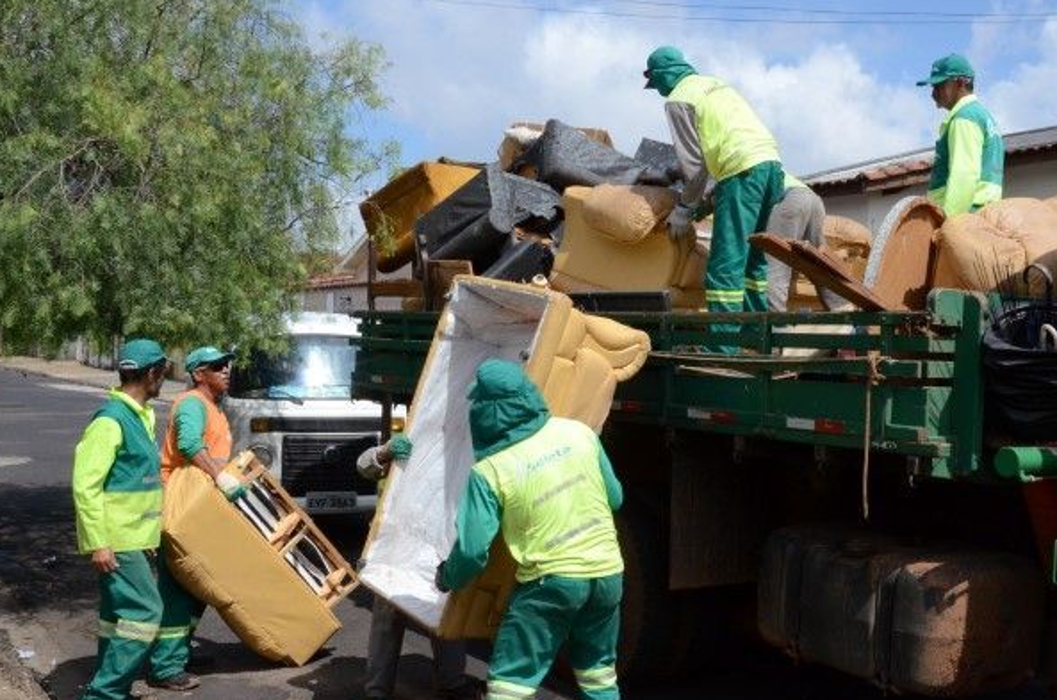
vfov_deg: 30.4
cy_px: 383
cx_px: 591
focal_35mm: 44
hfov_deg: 44.5
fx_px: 1289
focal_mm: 24
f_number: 14
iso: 1600
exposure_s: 1/800
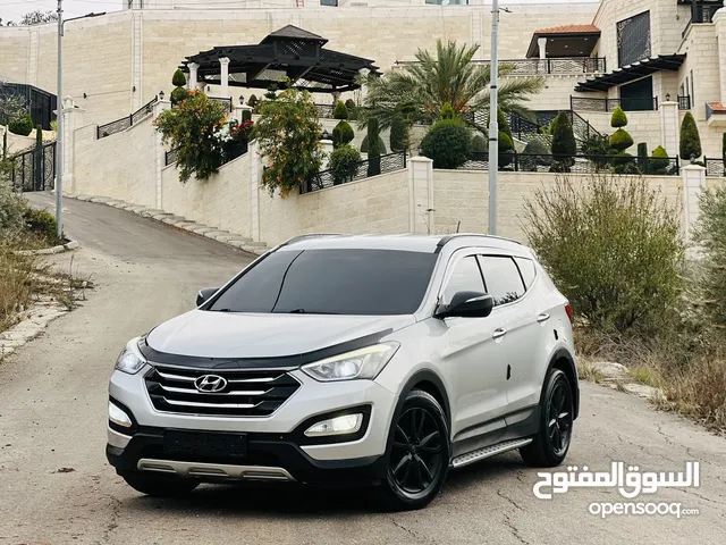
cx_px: 363
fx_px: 1615
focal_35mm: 77
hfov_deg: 25.3
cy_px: 272
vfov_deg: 19.1
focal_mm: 9
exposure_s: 1/121
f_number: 2.8
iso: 50
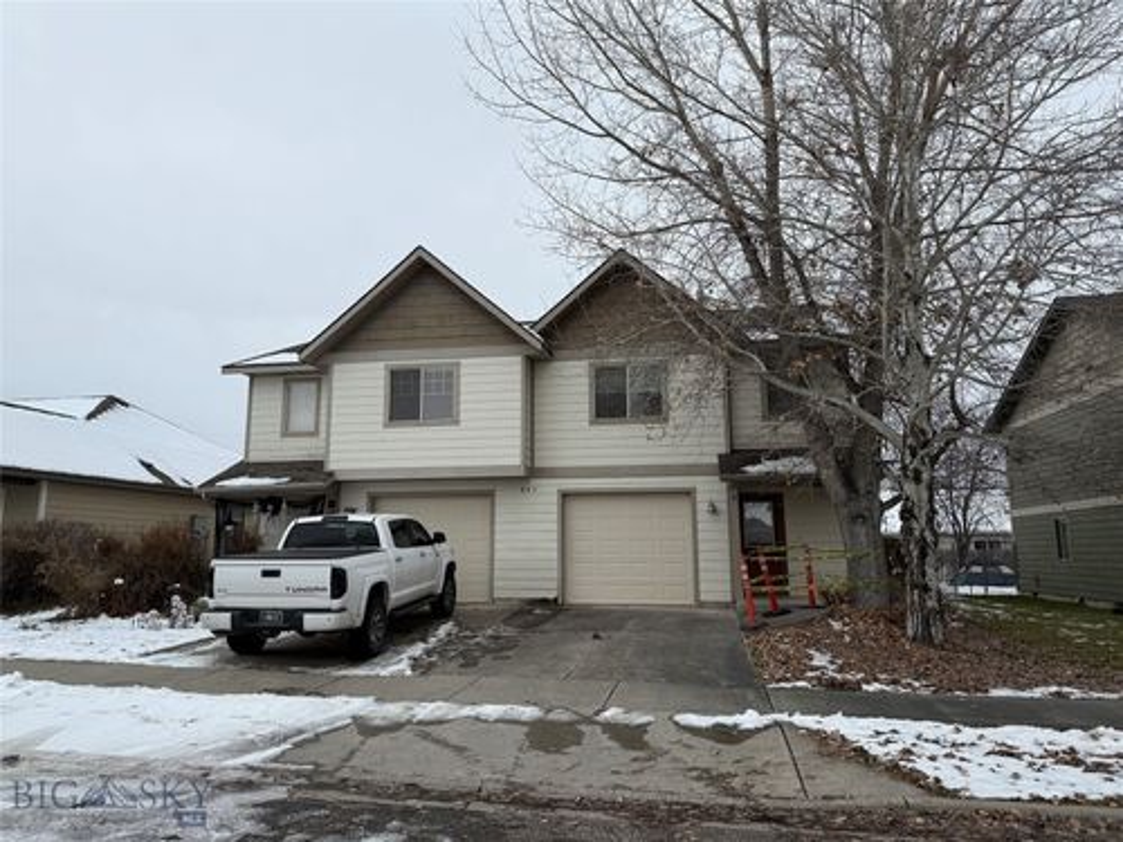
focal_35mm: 24
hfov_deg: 71.6
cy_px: 421
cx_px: 562
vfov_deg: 56.8
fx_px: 779
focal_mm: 6.76
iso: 80
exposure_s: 1/2445
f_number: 1.78
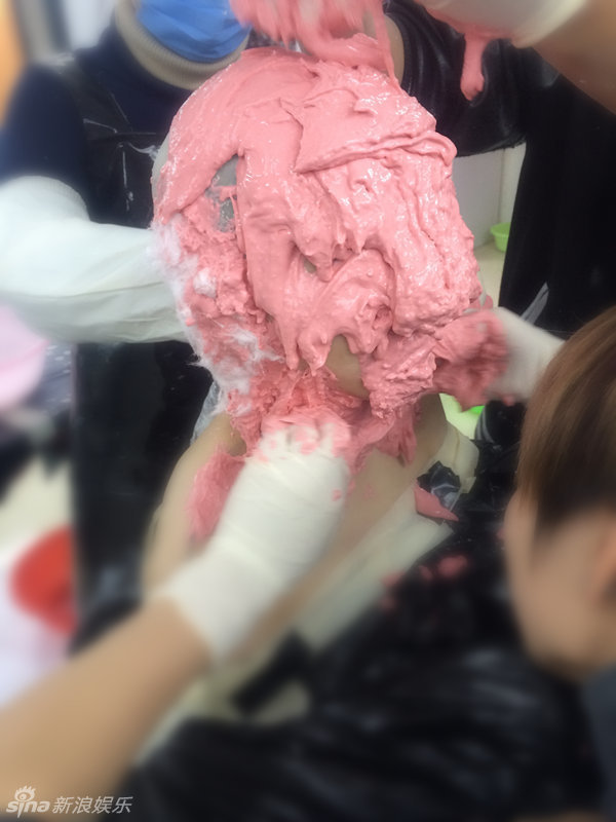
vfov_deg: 60.0
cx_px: 308
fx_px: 712
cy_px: 411
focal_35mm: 30
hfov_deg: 46.8
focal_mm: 4.12
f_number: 2.2
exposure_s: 1/33
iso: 125
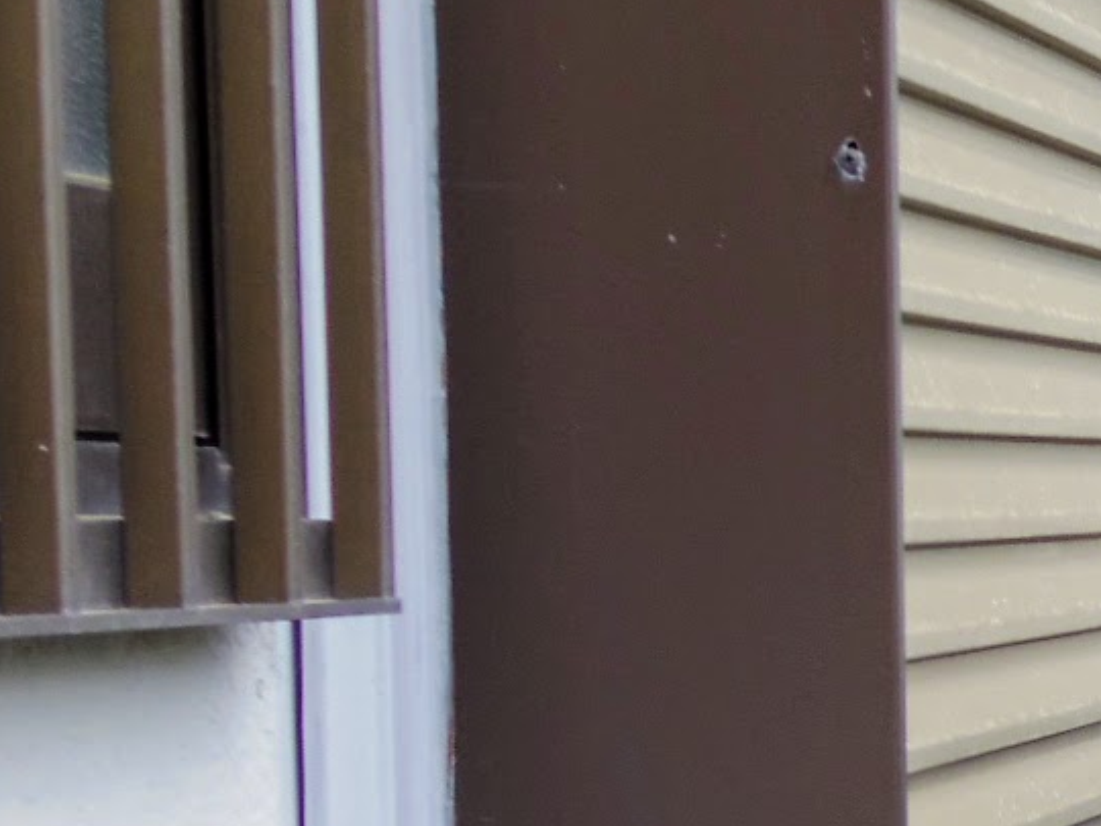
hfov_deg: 11.1
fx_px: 5312
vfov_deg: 8.7
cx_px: 1937
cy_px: 1152
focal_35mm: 167
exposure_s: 1/500
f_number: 3.2
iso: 125
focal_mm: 8.5
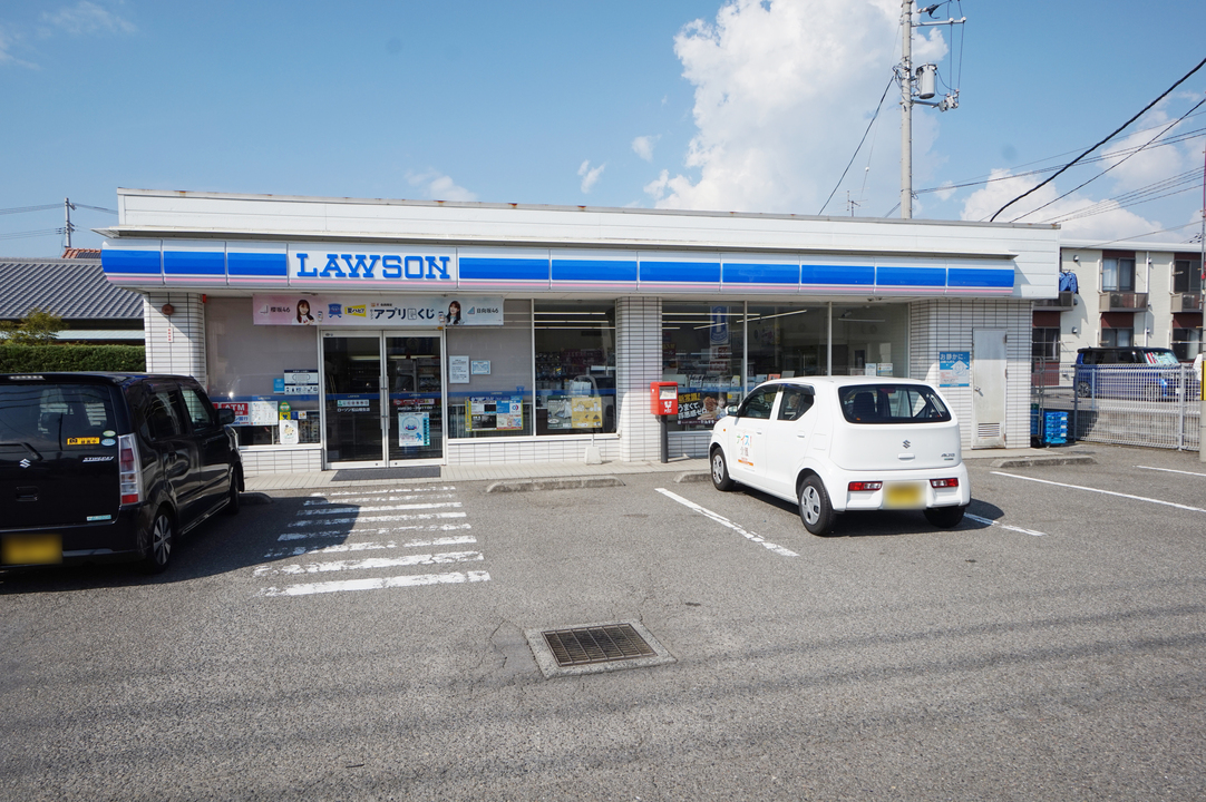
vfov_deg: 56.1
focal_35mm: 22
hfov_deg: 77.4
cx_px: 603
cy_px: 401
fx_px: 753
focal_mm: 15
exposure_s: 1/250
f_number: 11
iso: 100
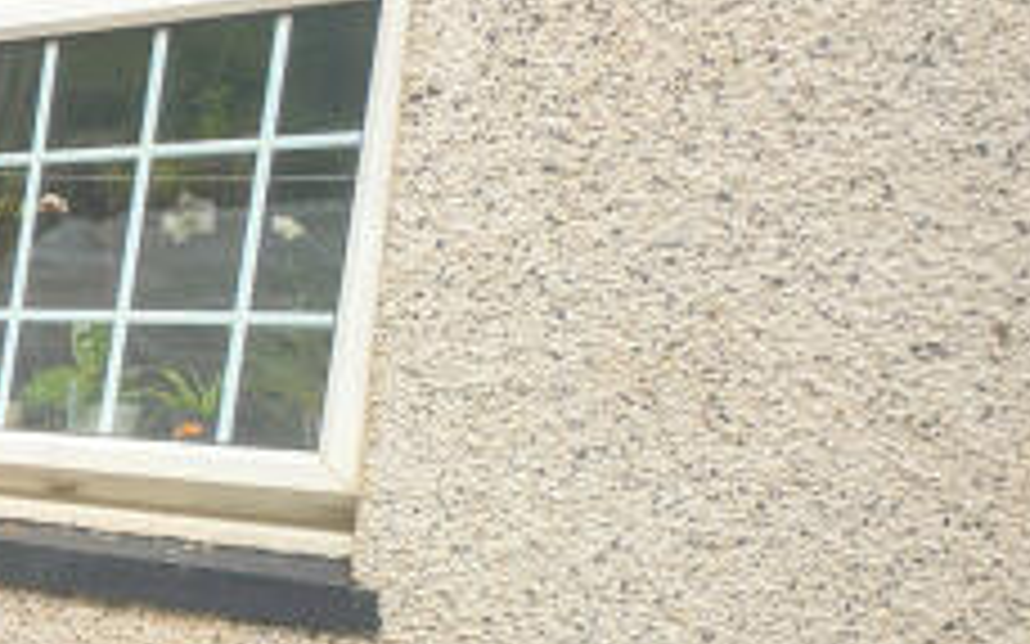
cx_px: -607
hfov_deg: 24.9
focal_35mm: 57
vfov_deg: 22.5
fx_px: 1600
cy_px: 507
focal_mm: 2.23
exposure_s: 1/368
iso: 39
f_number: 1.95
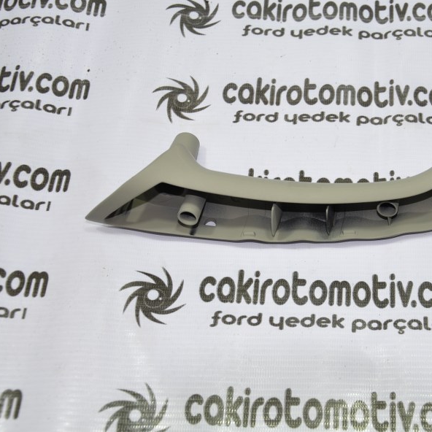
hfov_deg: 27.4
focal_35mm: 62
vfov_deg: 27.7
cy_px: 215
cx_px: 313
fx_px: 875
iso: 200
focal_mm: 32
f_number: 4.5
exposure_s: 1/40
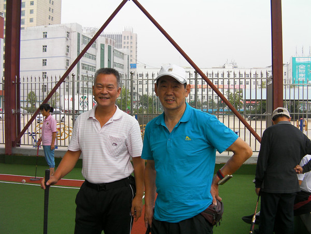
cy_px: 117
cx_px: 156
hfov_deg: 49.0
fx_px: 341
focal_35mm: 38
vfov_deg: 37.7
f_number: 3.5
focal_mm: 6.8
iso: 50
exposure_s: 1/320
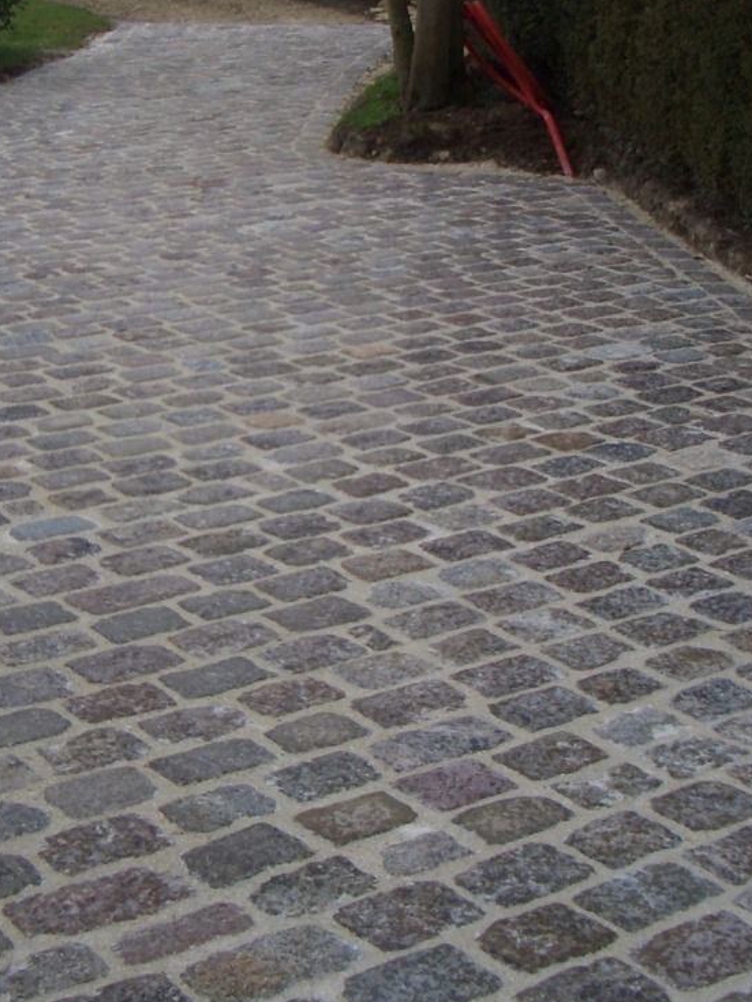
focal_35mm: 61
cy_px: 362
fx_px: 1766
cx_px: 276
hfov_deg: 24.0
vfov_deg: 31.5
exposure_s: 1/125
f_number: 2.6
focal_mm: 5.8
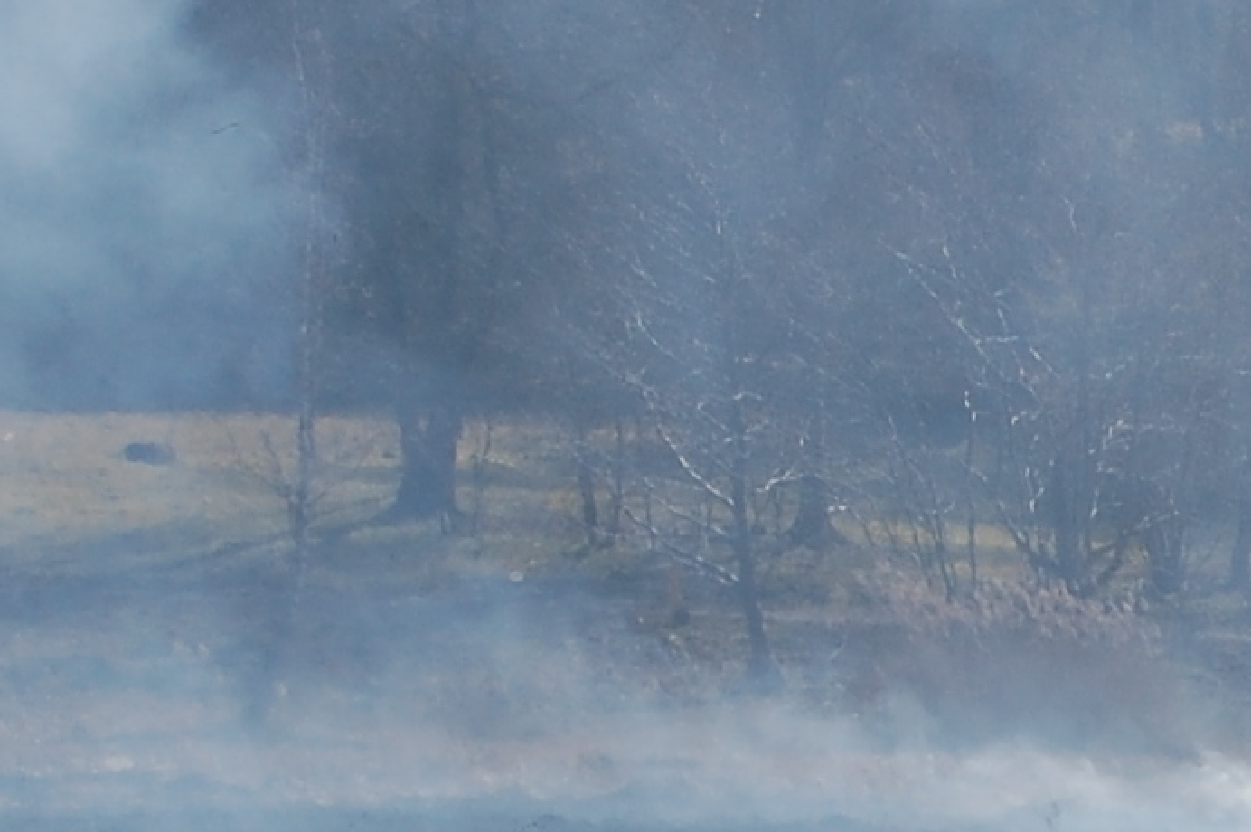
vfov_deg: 6.0
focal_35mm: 228
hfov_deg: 8.9
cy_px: 930
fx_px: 7921
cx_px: 1712
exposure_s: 1/320
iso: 200
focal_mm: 35
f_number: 10
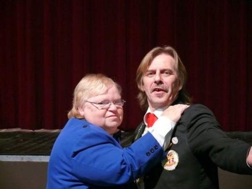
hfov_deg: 17.3
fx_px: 830
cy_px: 94
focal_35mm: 114
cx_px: 126
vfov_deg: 13.0
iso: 400
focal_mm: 24.2
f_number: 3.6
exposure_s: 1/40
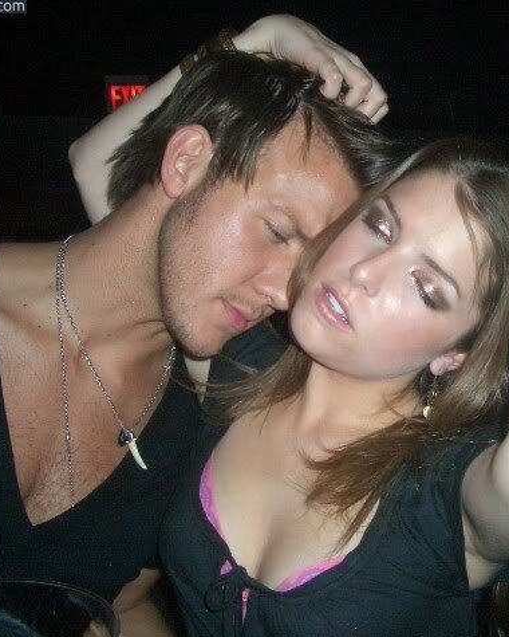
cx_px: 327
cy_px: 319
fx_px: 866
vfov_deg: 40.3
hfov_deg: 32.5
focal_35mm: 46
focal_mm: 5.8
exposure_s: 1/60
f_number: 2.6
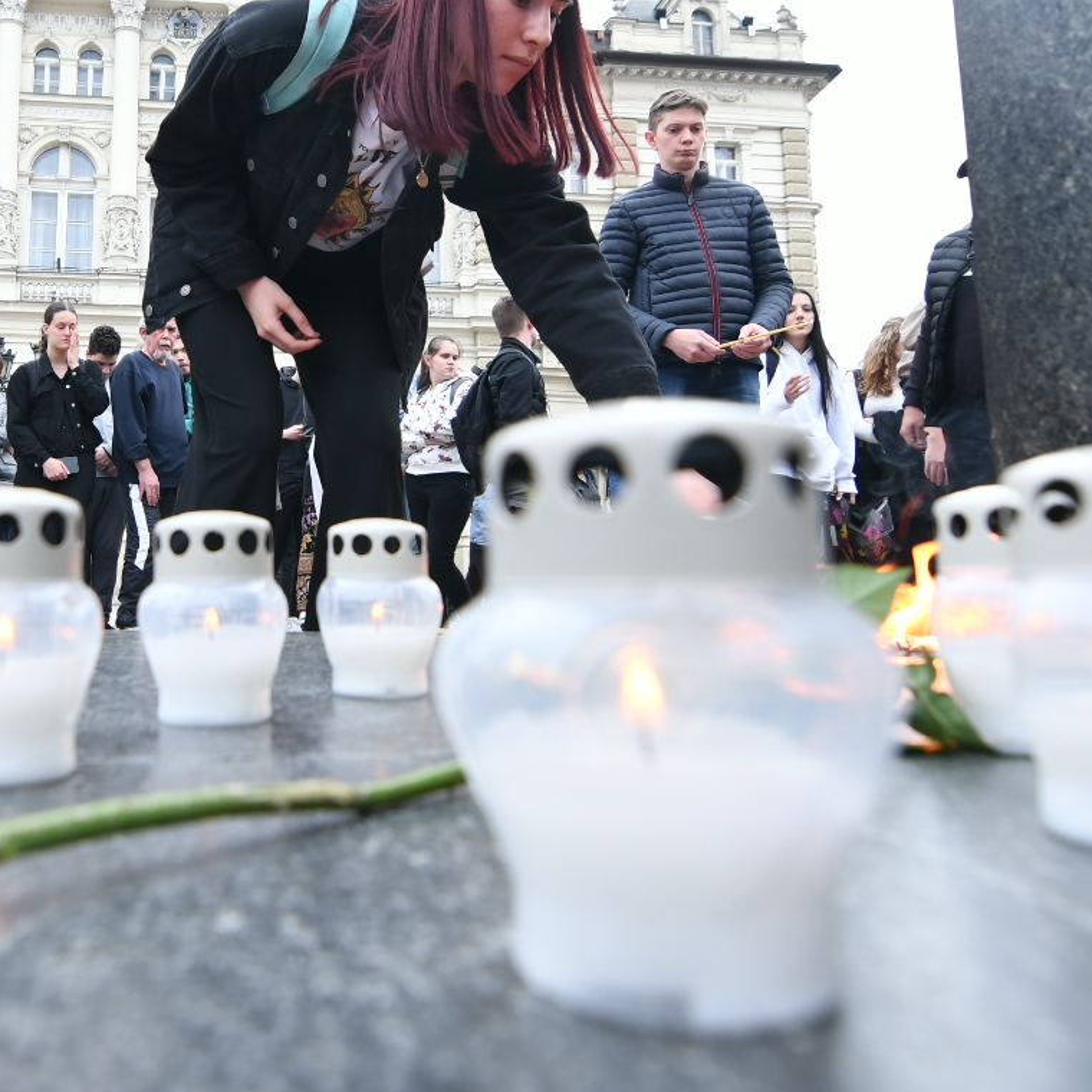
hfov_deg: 52.6
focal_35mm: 29
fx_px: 1035
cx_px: 243
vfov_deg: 55.0
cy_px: 407
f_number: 4
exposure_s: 1/250
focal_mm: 11
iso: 400
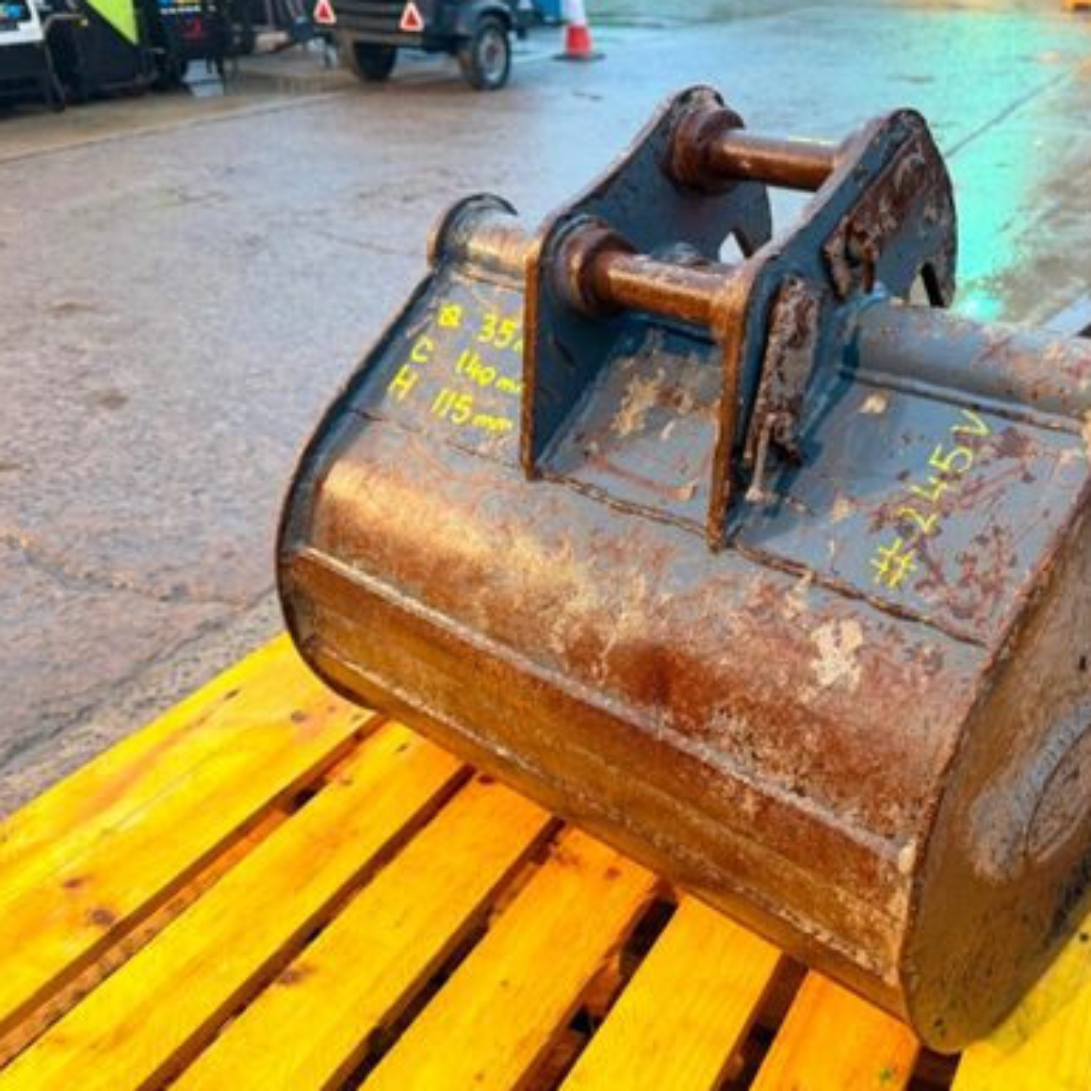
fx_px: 1177
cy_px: 529
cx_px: 777
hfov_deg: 48.4
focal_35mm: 33
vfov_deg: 49.7
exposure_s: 1/50
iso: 250
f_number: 1.78
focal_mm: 6.76
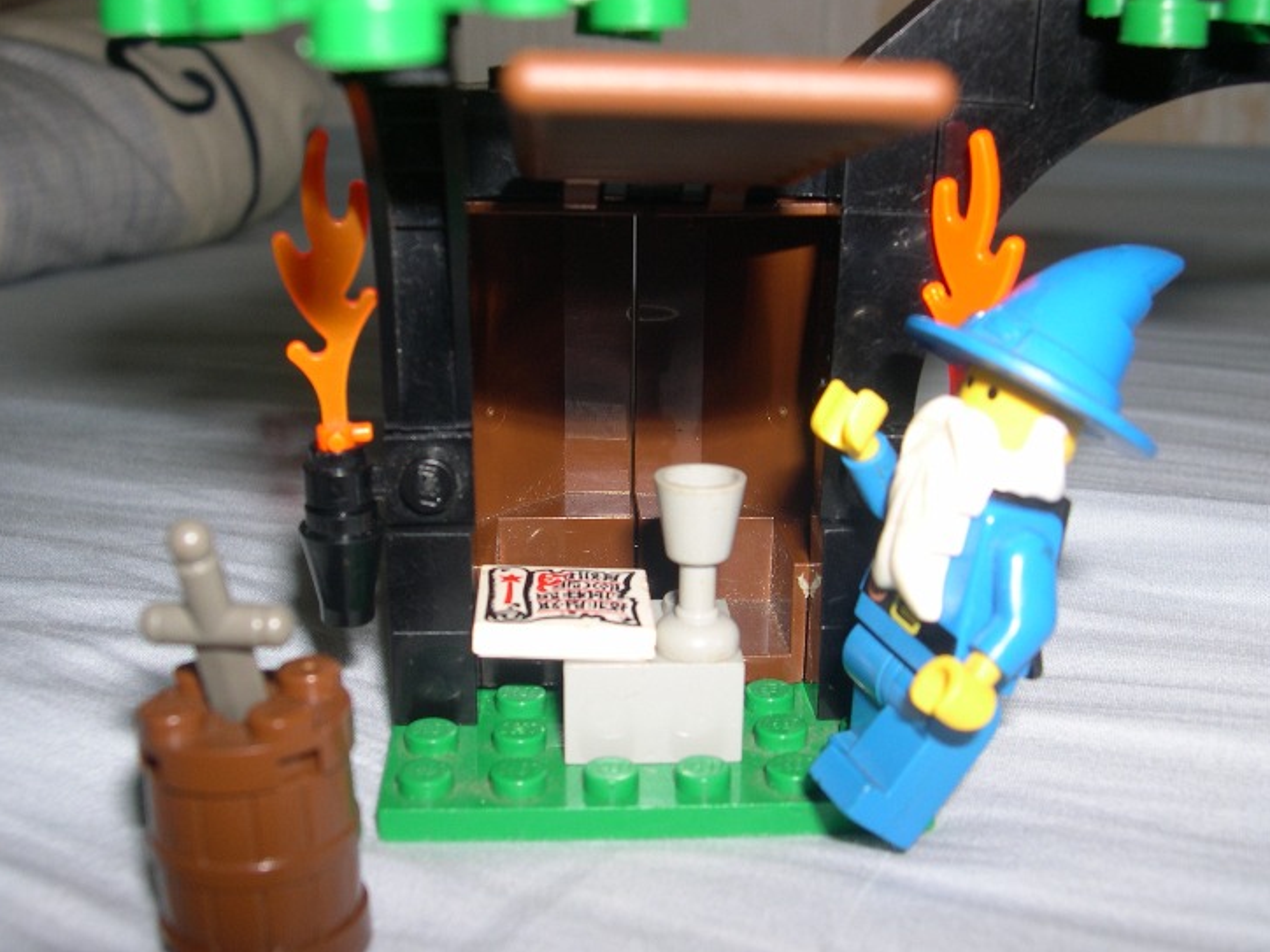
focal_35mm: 42
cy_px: 470
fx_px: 1541
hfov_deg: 44.8
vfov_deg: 34.3
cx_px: 602
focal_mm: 8
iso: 100
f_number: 7.6
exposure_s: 1/60
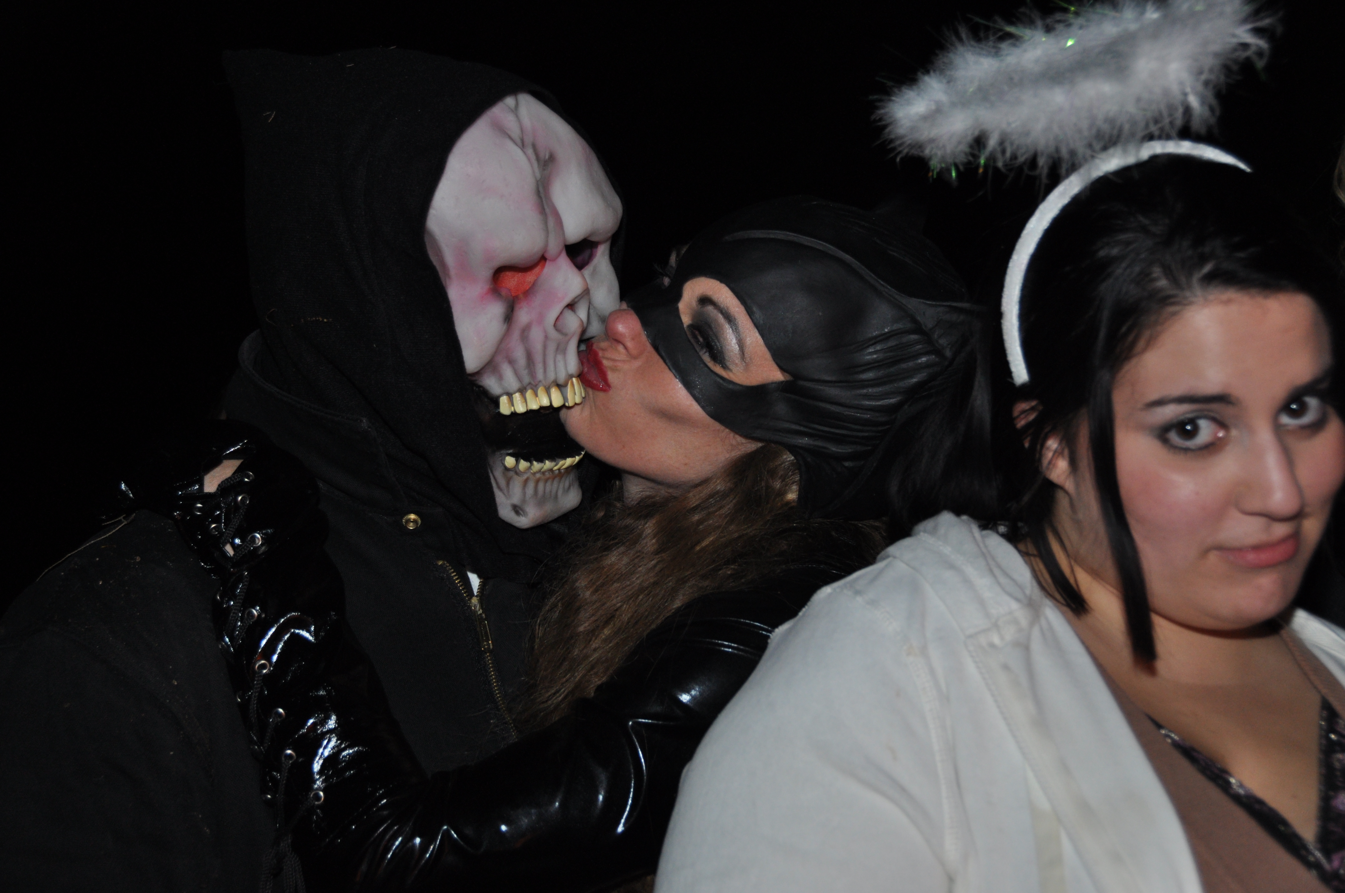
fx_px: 2799
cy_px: 446
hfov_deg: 27.0
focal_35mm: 75
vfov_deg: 18.1
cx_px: 672
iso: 640
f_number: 4.8
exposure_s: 1/60
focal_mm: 50
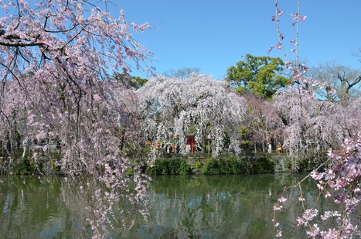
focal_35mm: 27
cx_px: 180
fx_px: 270
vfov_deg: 47.7
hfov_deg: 67.5
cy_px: 120
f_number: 8
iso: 125
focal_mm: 18
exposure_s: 1/250
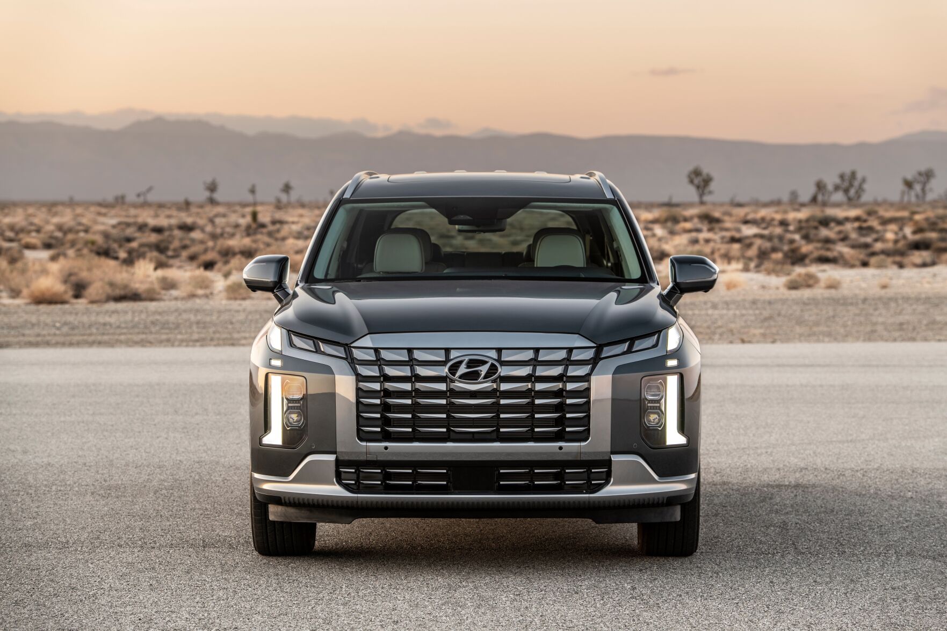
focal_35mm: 105
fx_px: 2762
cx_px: 474
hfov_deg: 19.5
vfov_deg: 13.0
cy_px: 316
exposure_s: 1/5
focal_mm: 105
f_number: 5
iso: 64
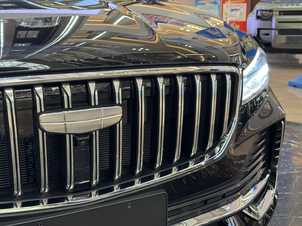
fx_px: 419
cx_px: 151
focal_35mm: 48
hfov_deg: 39.7
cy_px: 113
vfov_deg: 30.3
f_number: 1.78
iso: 200
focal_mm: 6.76
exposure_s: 1/41
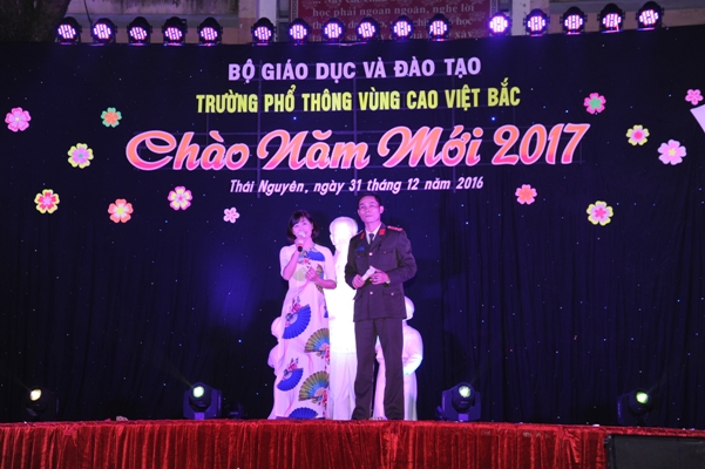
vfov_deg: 18.9
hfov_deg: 28.1
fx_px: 1409
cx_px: 352
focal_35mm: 72
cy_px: 234
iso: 640
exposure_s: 1/60
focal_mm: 72
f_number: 6.3
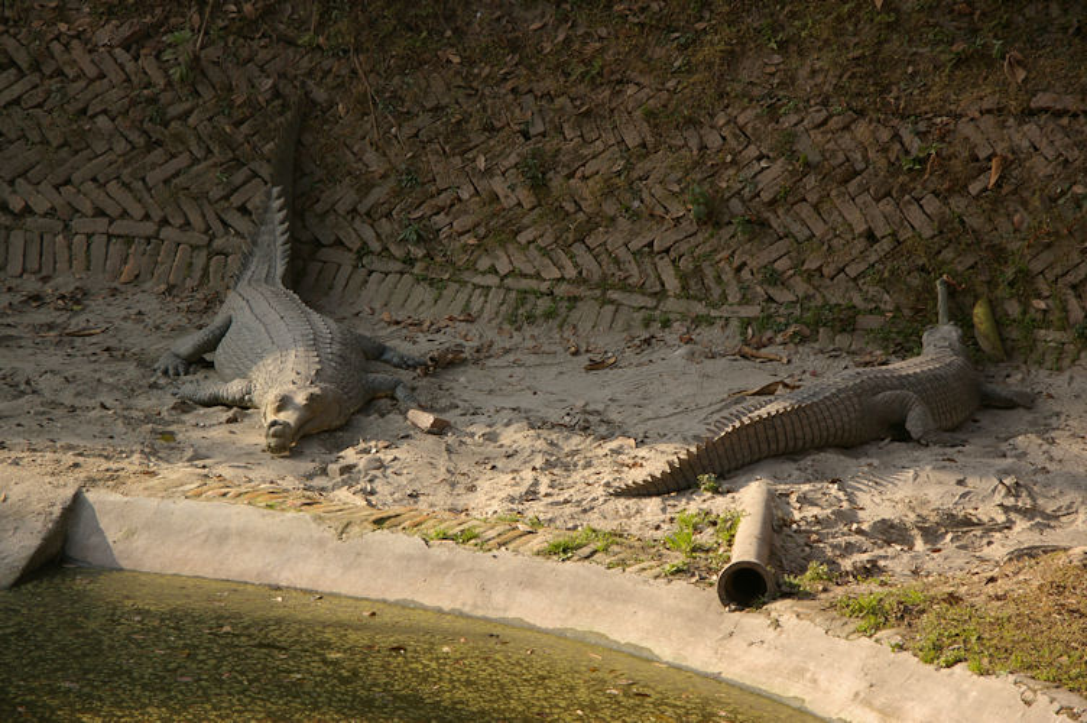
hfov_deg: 12.5
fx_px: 4978
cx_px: 544
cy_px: 362
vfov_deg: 8.3
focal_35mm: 165
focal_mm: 110
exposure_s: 1/160
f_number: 8
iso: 200
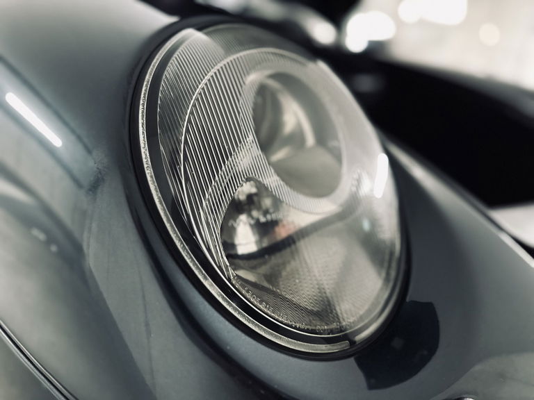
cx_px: 267
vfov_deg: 56.8
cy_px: 200
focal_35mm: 24
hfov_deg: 71.6
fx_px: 370
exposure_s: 1/33
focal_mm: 6.86
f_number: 1.78
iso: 640
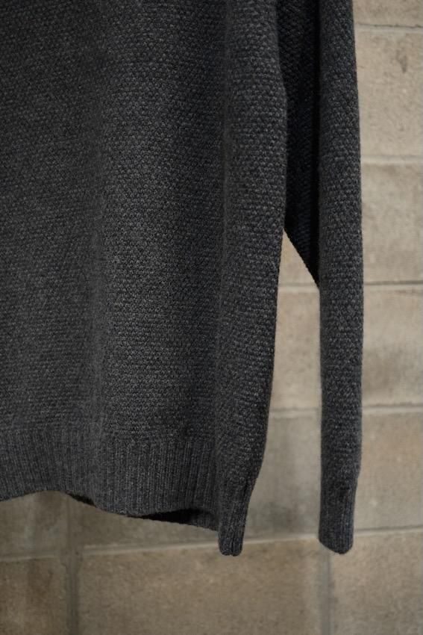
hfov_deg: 29.9
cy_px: 318
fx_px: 793
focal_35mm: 45
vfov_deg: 43.6
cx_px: 212
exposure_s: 1/125
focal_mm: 30
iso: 1250
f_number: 2.8
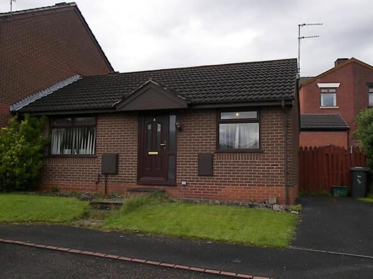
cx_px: 186
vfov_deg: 37.7
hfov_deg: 49.0
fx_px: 409
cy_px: 140
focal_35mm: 38
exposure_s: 1/3200
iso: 400
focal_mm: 7.9
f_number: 3.2
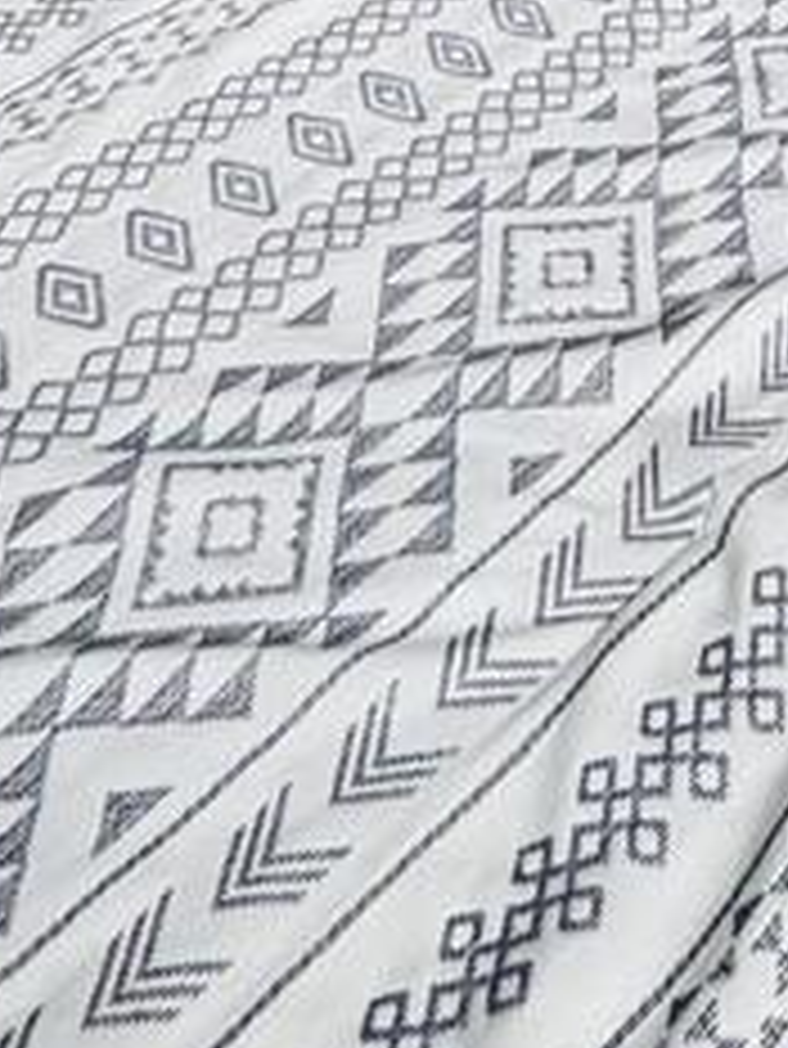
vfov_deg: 20.8
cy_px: -886
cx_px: 540
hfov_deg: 24.3
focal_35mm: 60
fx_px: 1819
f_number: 2.2
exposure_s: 1/99
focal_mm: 2.22
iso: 200
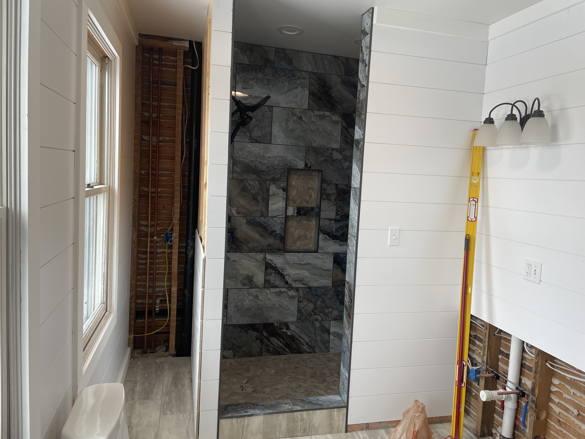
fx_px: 439
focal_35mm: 26
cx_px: 292
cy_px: 220
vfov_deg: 53.1
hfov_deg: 67.3
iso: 40
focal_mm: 4.2
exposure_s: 1/120
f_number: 1.6
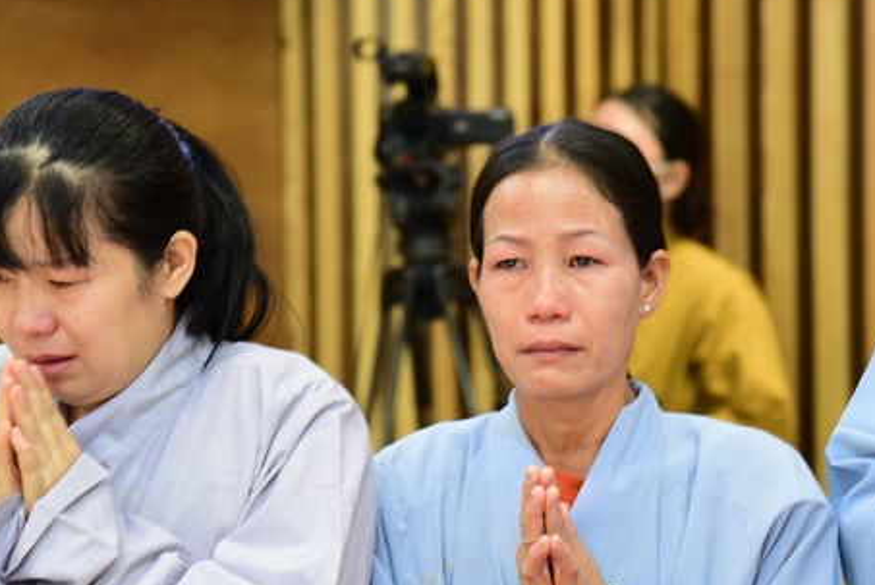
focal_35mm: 172
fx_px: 4184
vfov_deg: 8.0
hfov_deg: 11.9
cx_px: 494
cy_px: 328
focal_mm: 120
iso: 1250
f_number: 4.5
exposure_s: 1/20
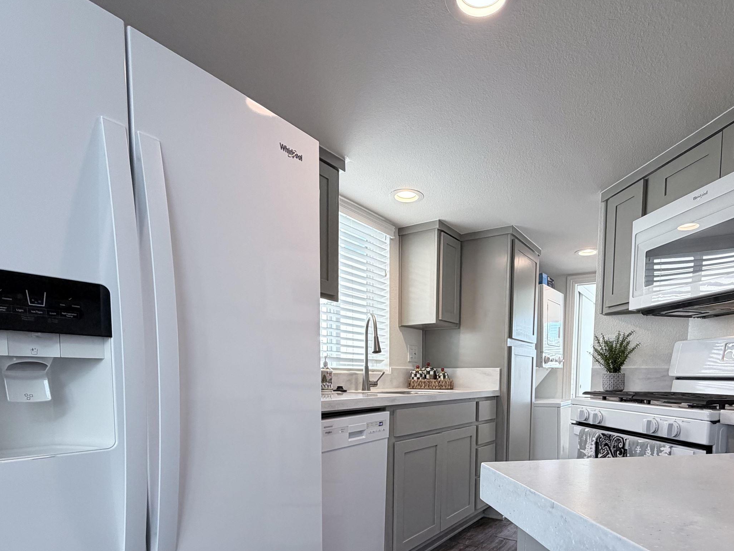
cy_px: 411
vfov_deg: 60.1
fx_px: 445
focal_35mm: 21
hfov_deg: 78.3
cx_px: 429
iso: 125
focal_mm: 2.22
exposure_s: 1/120
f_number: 2.2
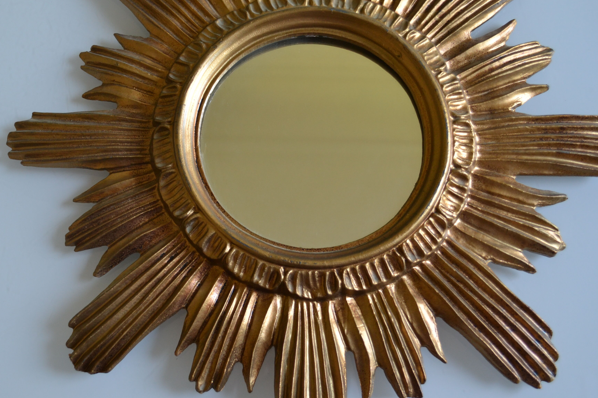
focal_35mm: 48
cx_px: 228
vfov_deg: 28.1
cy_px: 179
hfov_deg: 40.9
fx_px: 797
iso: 400
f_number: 4
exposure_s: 1/40
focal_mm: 24
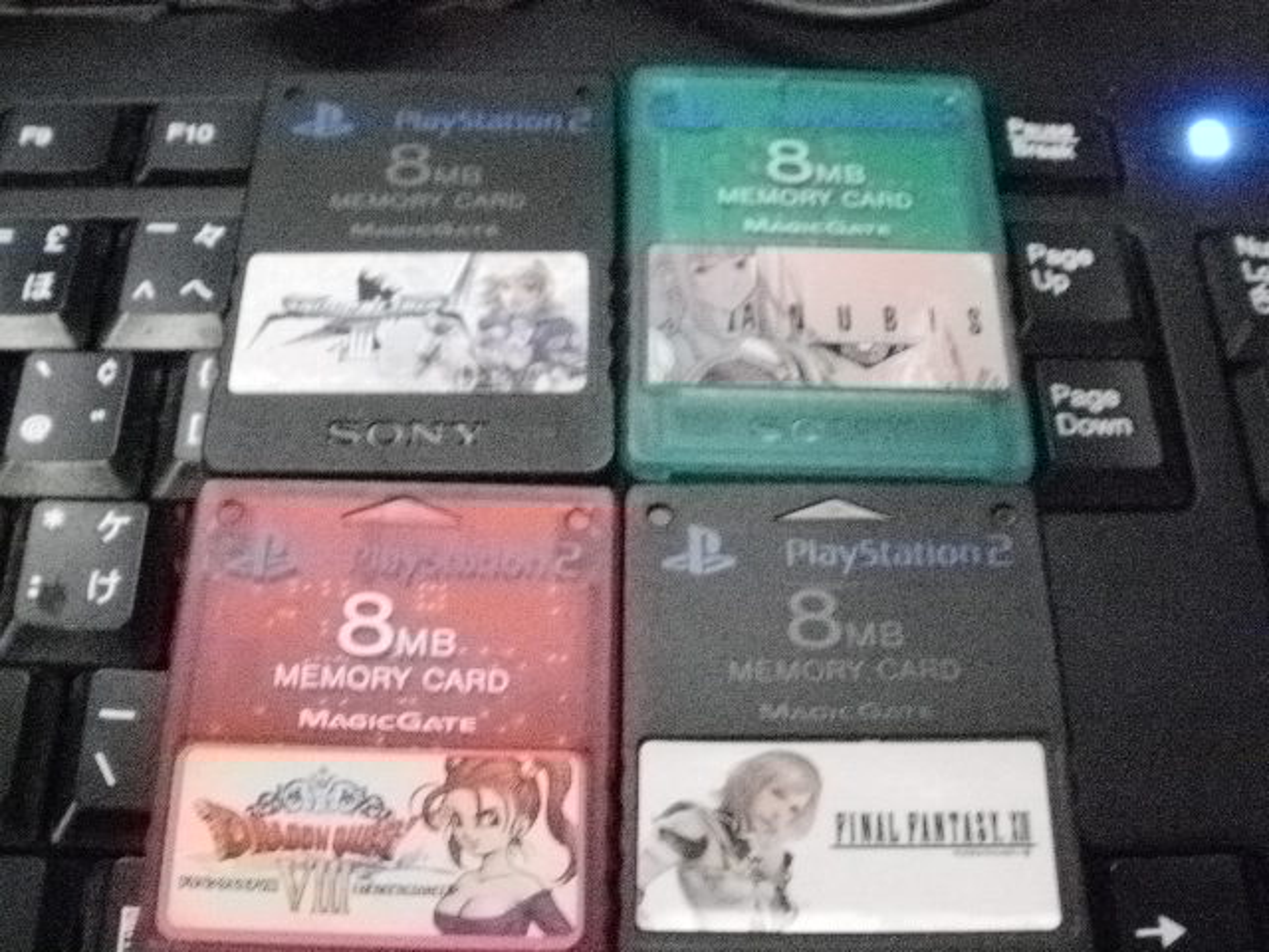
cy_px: 476
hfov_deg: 42.9
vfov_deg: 32.9
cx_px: 634
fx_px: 1613
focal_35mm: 44
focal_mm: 7.7
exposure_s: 1/8
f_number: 4
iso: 1600
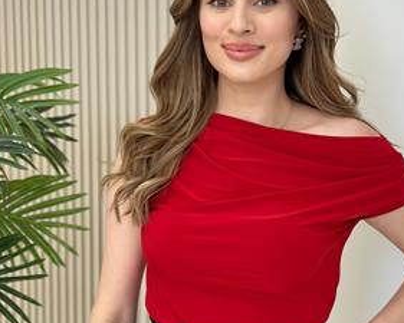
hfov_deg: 21.4
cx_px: 252
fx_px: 1065
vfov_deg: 17.2
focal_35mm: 89
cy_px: 239
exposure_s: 1/141
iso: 80
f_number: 1.78
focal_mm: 6.86
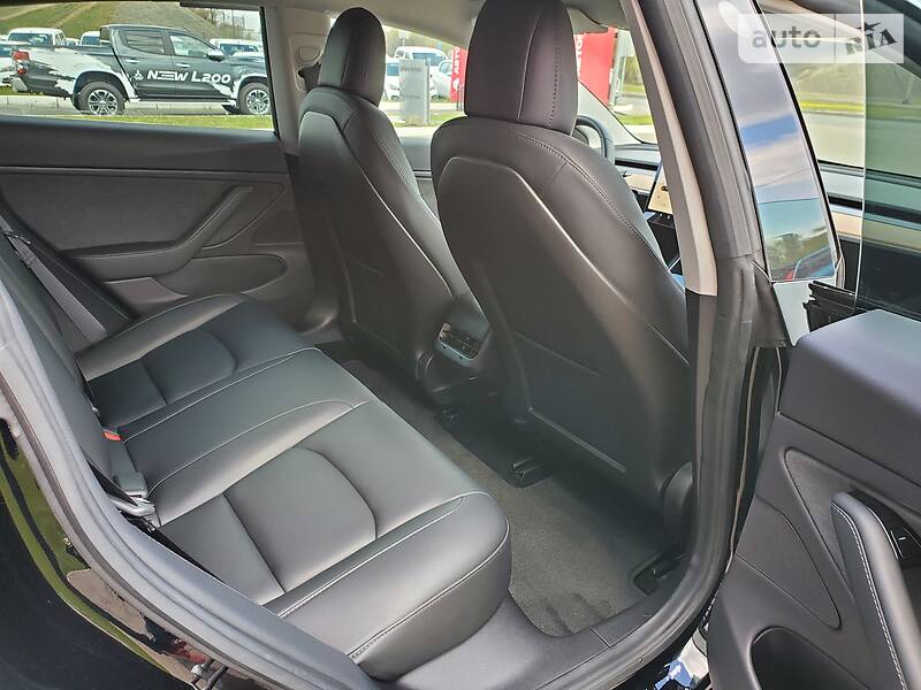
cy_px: 345
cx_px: 460
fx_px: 692
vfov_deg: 53.1
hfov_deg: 67.3
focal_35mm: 26
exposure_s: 1/76
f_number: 2.4
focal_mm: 4.3
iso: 125
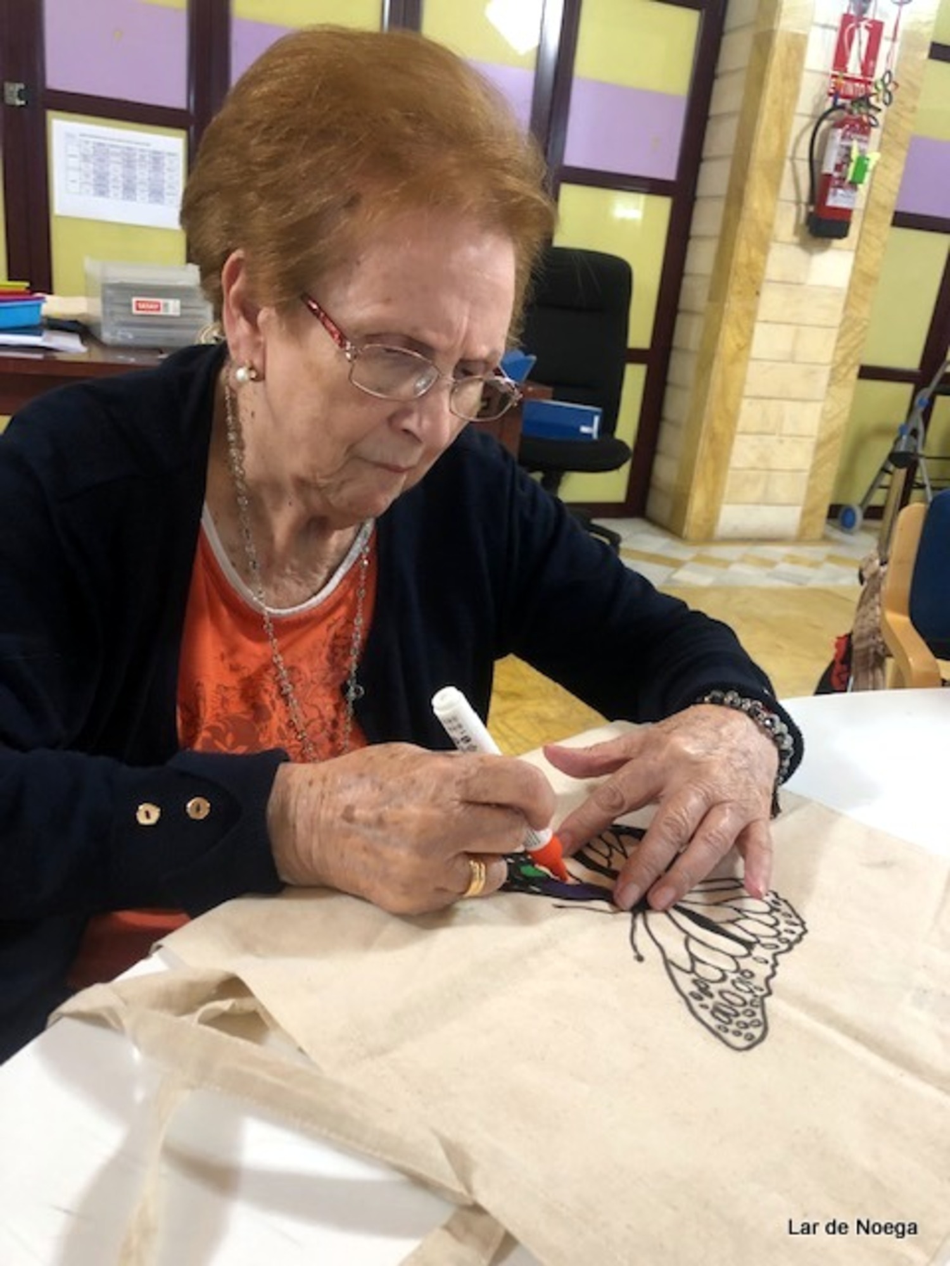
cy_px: 633
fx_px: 1025
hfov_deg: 49.7
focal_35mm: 28
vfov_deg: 63.4
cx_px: 475
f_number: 1.8
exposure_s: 1/15
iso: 64
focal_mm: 4
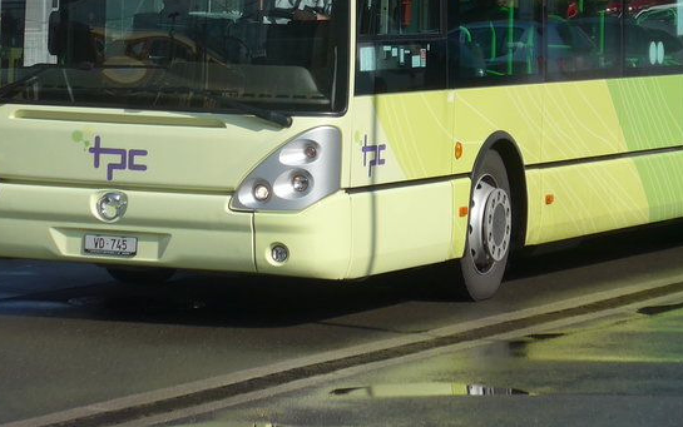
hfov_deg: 10.0
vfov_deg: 6.2
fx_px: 3910
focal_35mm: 210
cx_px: 317
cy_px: -90
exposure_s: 1/640
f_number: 4.6
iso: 80
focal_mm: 18
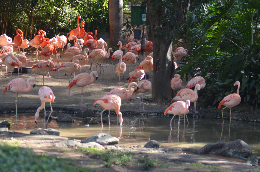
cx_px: 130
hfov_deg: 19.5
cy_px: 86
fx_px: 757
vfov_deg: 13.0
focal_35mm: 105
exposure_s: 1/320
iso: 400
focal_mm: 70
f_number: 4.5
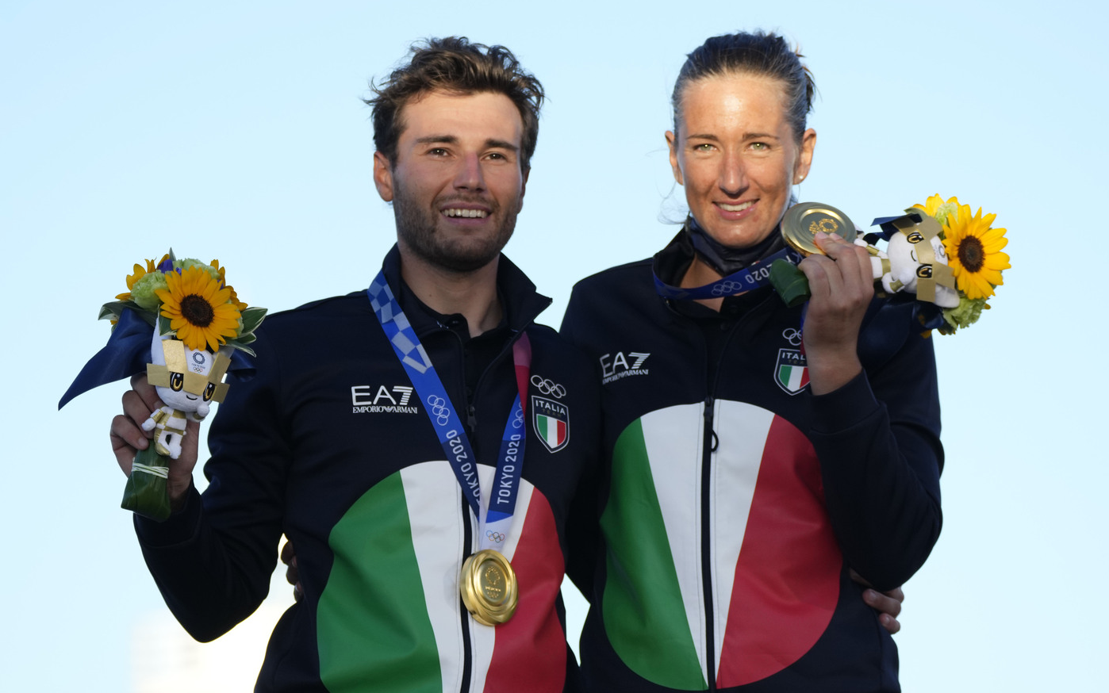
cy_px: 346
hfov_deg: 8.5
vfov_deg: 5.3
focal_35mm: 248
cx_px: 554
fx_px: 7496
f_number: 5.6
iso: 500
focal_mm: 162
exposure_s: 1/1000
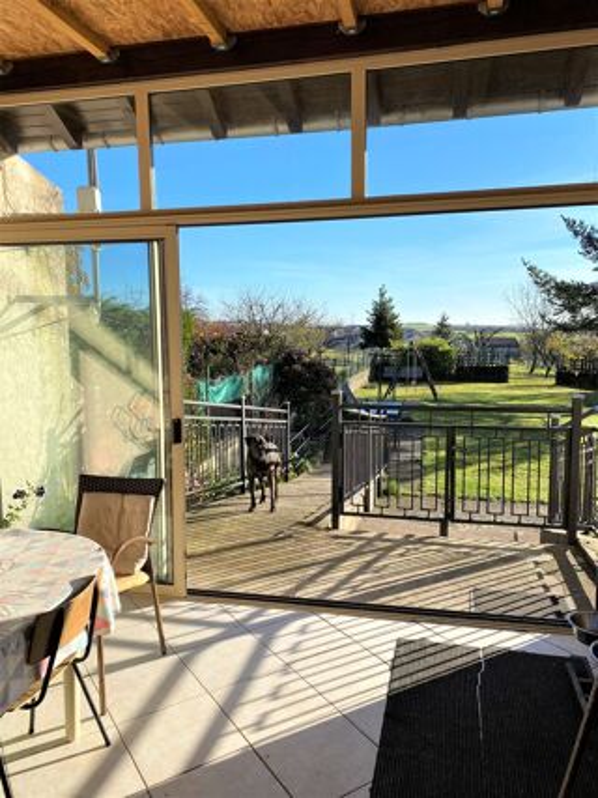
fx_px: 599
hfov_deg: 53.0
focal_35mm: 26
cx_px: 299
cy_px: 399
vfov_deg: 67.3
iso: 32
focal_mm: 4.25
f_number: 1.8
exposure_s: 1/2066
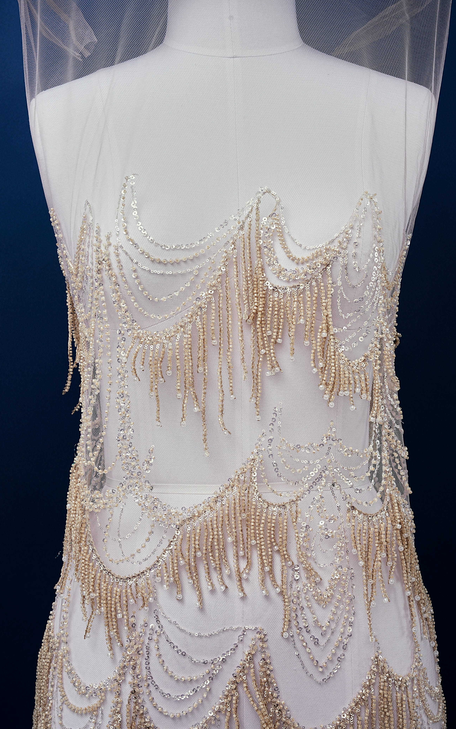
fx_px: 1054
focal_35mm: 53
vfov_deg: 38.2
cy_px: 361
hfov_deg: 24.4
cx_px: 224
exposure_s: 1/125
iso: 100
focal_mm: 51
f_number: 11
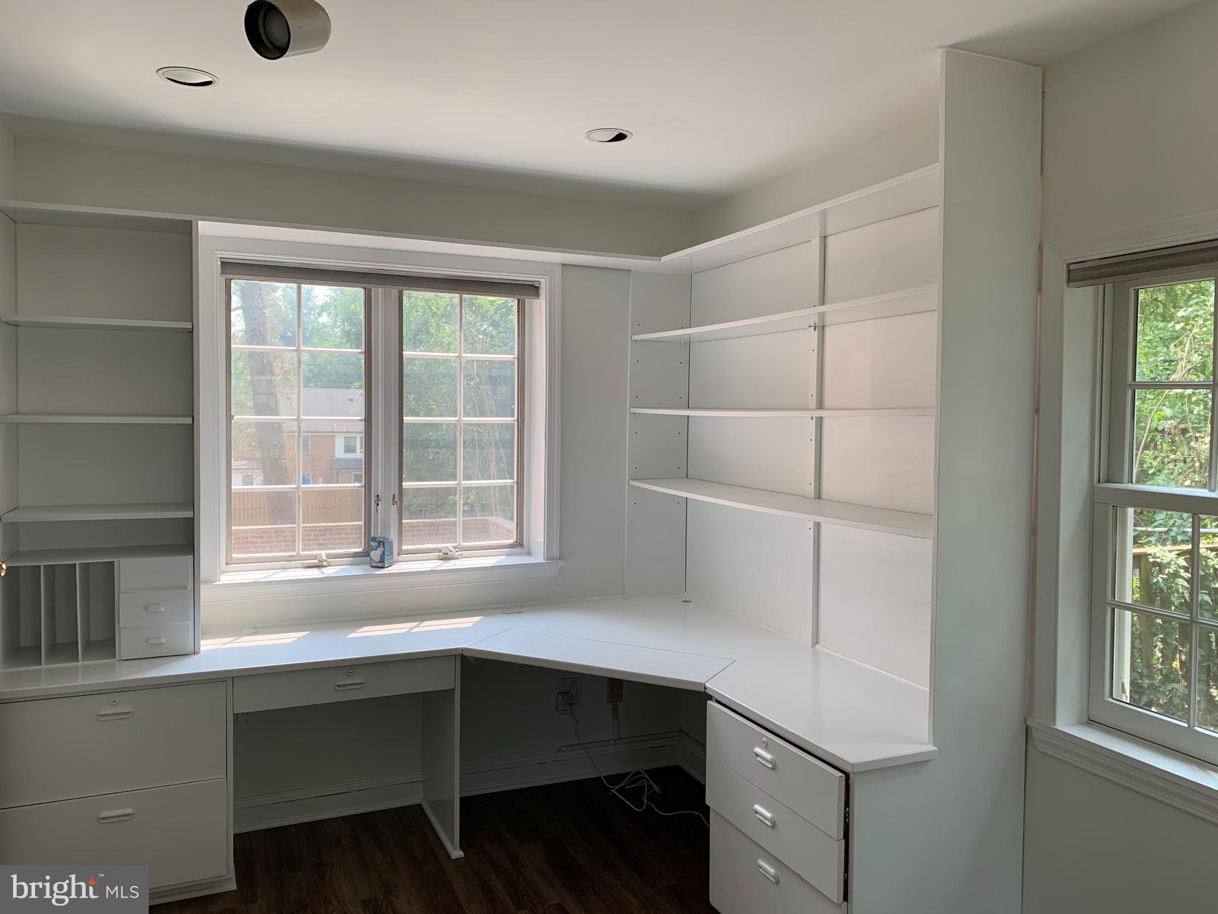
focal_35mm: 26
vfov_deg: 53.1
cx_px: 609
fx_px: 915
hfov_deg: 67.3
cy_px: 457
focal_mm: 4.25
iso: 32
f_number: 1.8
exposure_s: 1/121
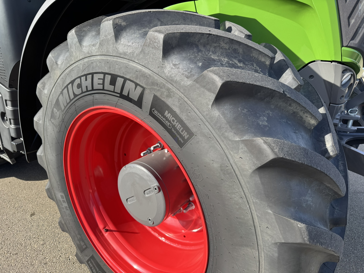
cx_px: 182
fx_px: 252
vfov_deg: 56.8
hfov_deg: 71.6
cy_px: 136
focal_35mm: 24
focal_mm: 6.76
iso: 80
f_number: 1.78
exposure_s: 1/1172
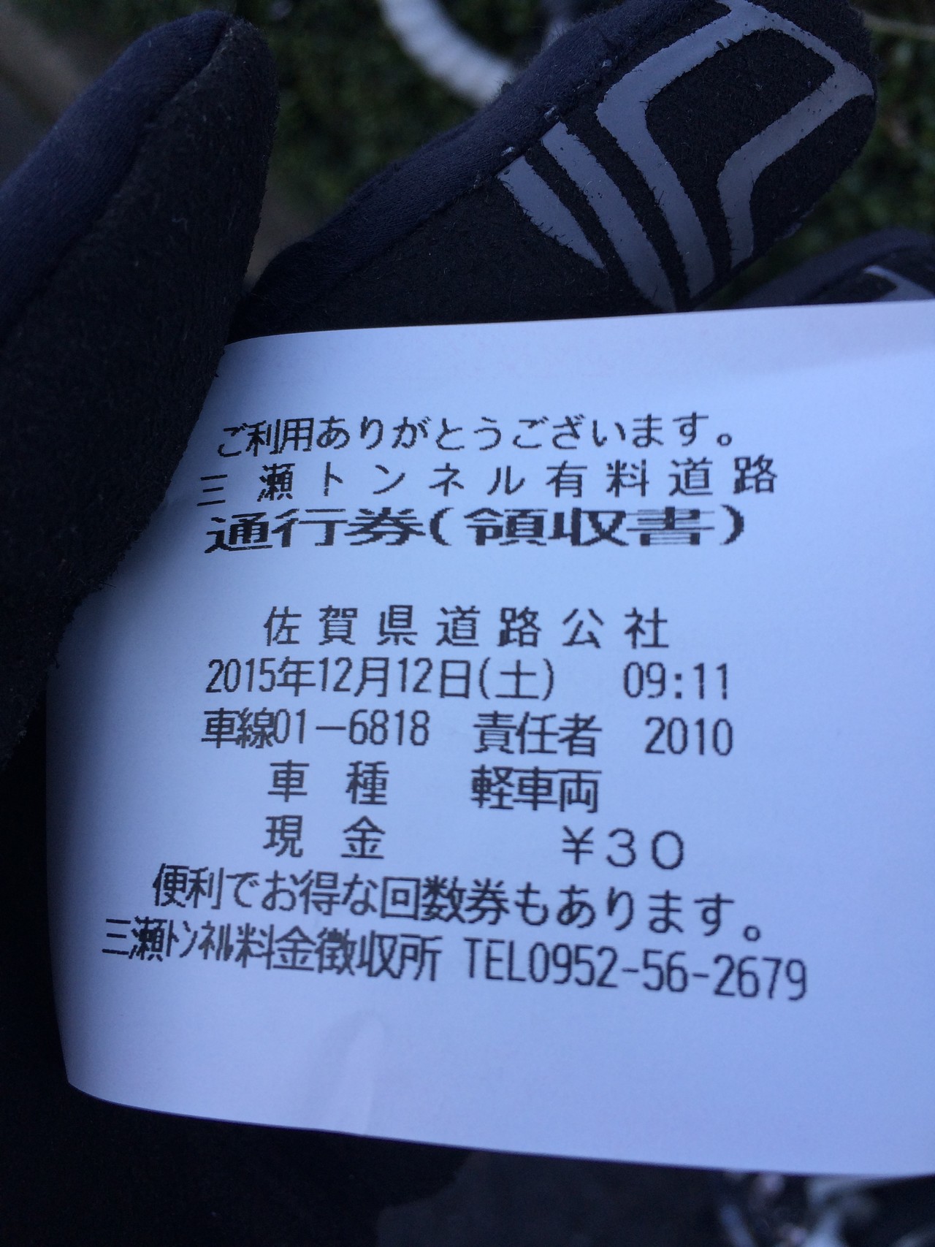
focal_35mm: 29
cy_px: 624
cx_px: 468
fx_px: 1045
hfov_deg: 48.2
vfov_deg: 61.7
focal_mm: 4.15
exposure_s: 1/203
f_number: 2.2
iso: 32
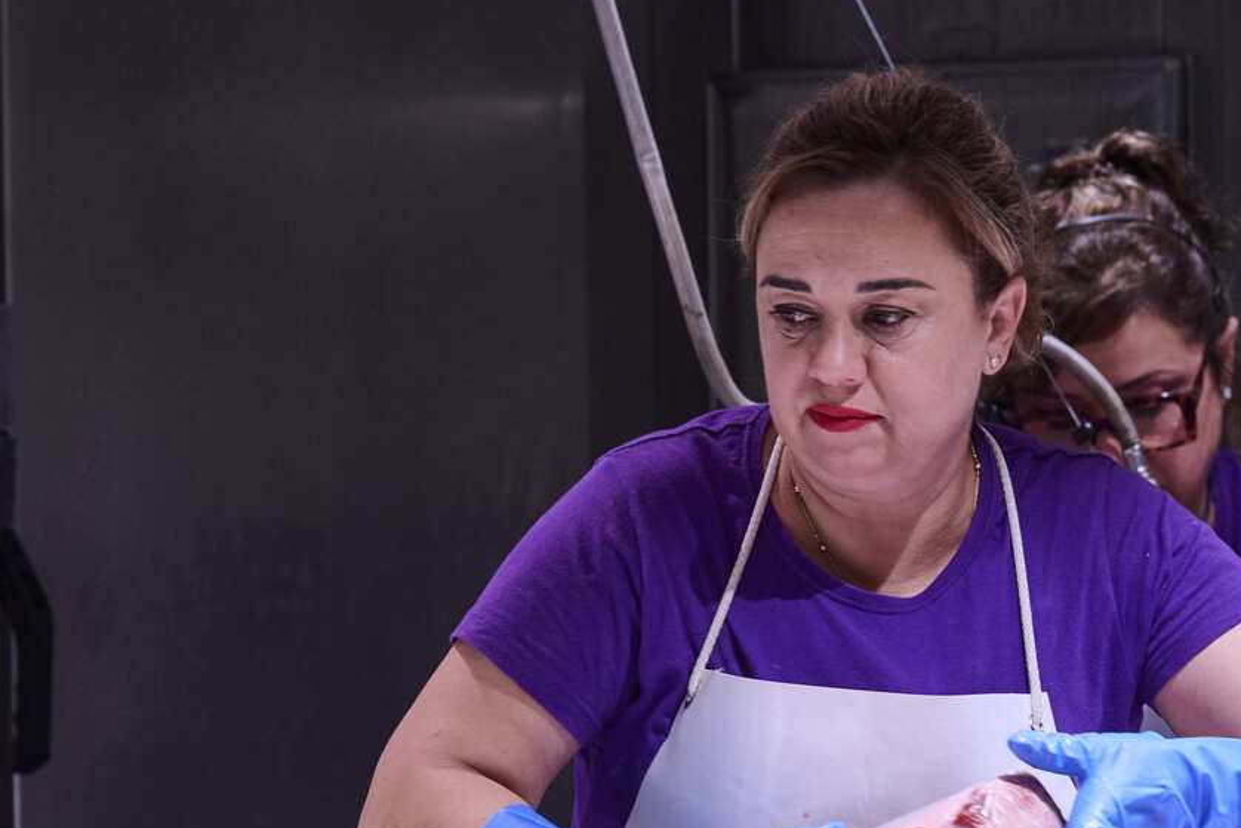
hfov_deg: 7.5
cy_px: 861
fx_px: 9481
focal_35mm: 275
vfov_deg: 5.0
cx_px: 569
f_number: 6.3
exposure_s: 1/250
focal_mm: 120
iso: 900
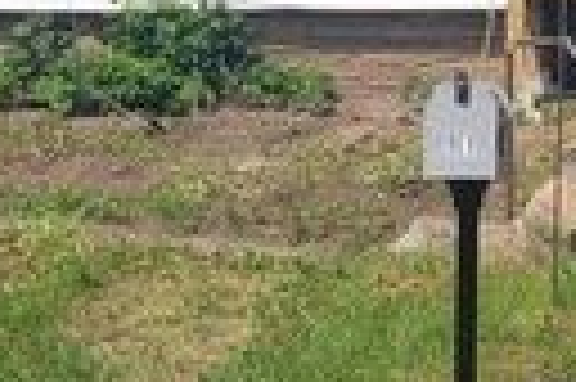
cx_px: 796
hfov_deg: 13.9
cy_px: -169
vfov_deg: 9.5
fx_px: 2253
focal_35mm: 141
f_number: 1.8
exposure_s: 1/3988
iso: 40
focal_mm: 5.4
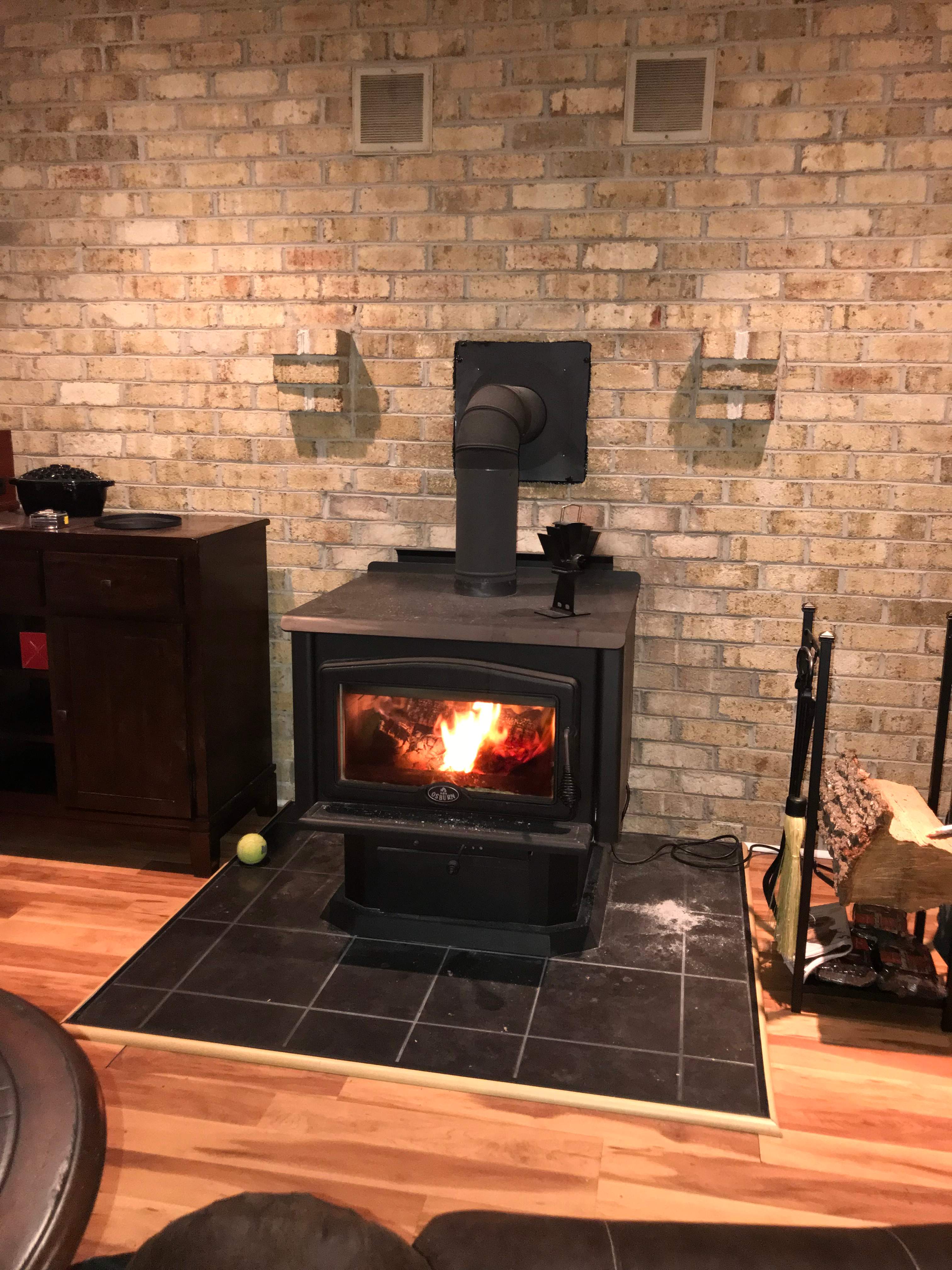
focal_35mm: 28
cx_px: 476
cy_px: 635
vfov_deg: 63.4
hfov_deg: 49.7
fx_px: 1027
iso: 100
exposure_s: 1/16
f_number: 1.8
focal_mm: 3.99
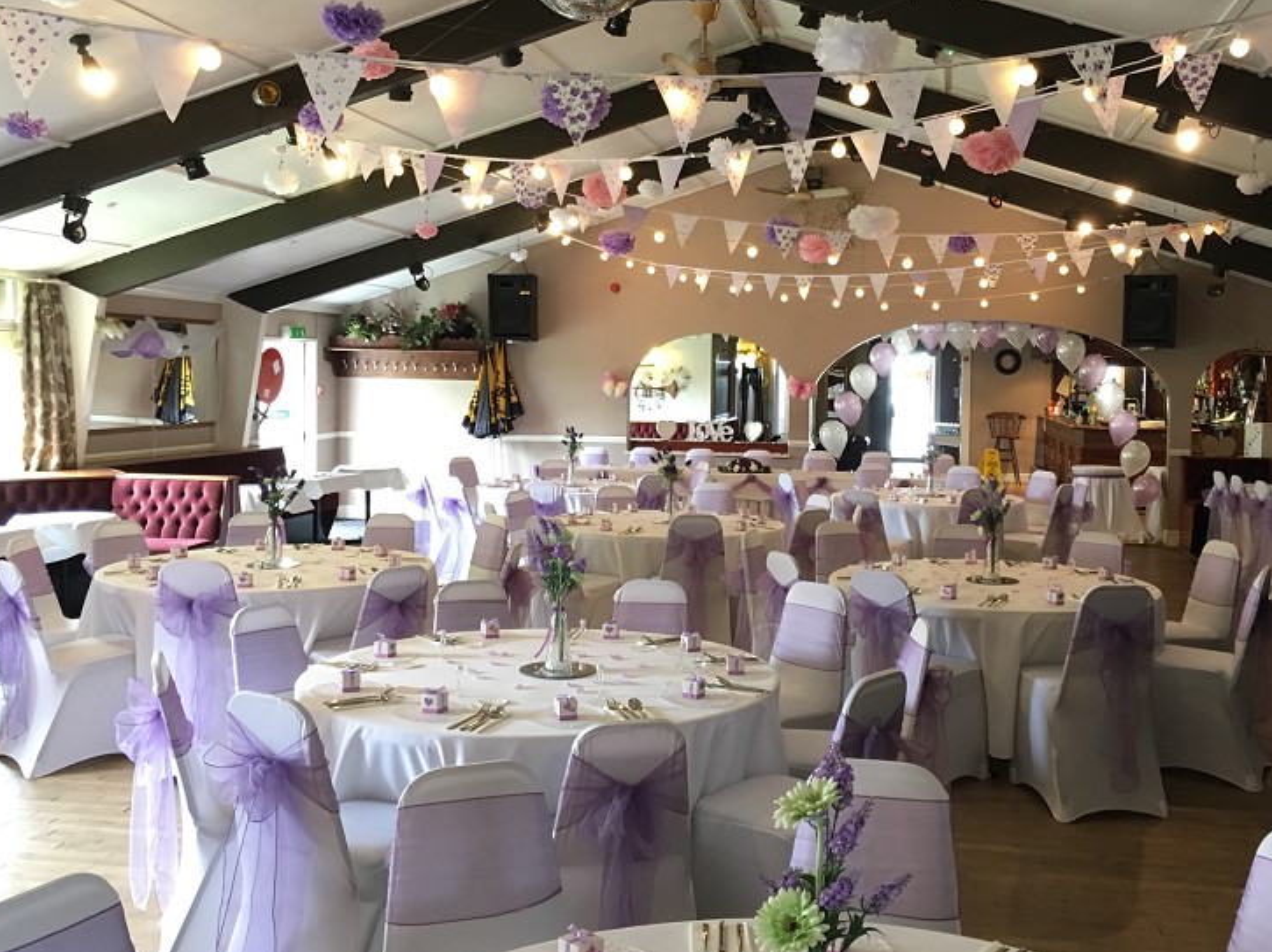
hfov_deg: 51.3
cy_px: 419
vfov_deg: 39.6
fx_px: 1322
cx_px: 714
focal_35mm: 36
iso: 200
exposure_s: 1/33
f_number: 2.2
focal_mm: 4.15
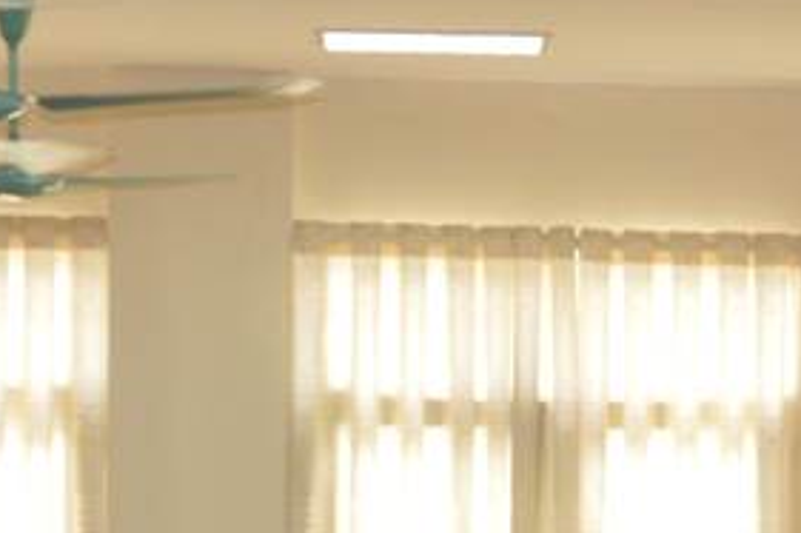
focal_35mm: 289
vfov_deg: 4.7
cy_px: 949
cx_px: 1213
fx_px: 6426
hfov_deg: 7.0
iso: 640
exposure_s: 1/60
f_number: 4.2
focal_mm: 30
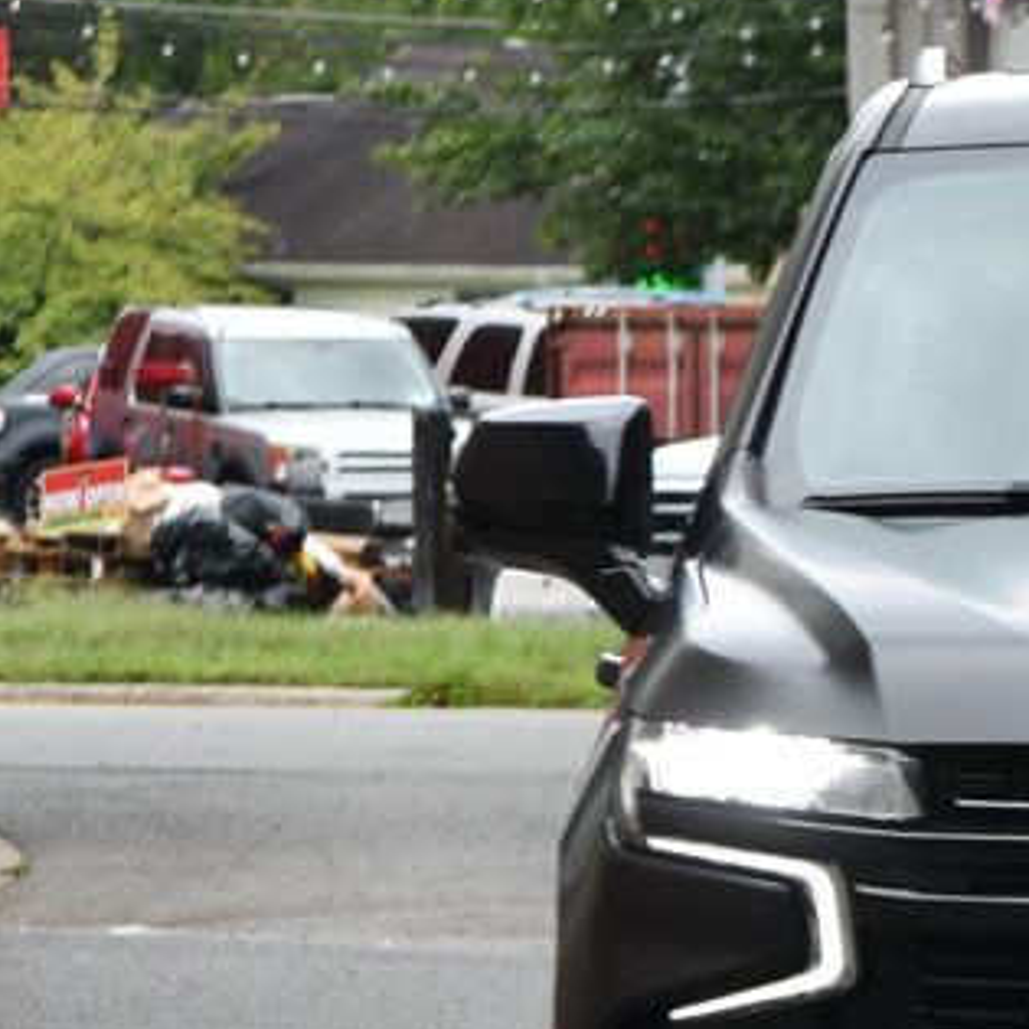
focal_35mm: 422
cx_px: 1509
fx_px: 14192
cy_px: 751
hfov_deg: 4.1
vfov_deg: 4.2
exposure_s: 1/250
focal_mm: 102
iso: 200
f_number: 5.6
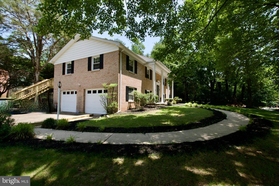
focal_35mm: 15
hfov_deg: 100.4
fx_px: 116
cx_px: 140
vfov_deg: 77.3
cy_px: 93
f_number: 7.1
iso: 800
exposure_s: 1/1600
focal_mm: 10
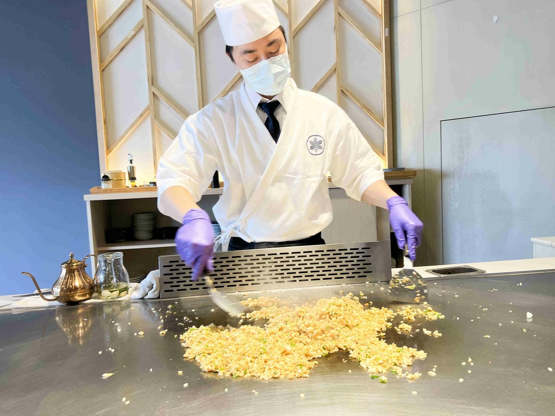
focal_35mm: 26
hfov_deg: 67.3
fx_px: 417
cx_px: 278
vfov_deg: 53.1
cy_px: 208
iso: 125
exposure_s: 1/120
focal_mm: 5.7
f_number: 1.5
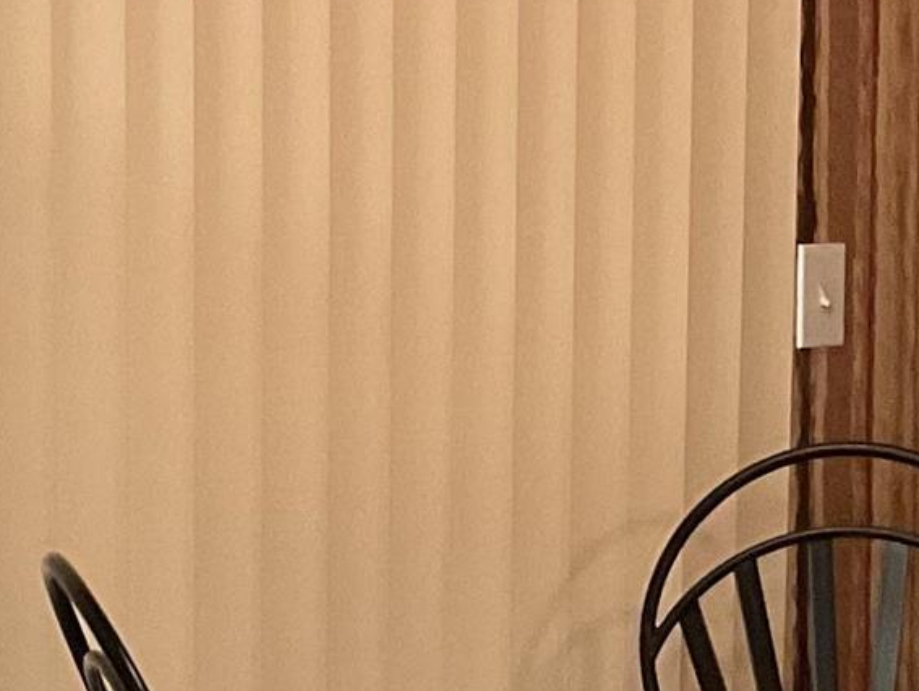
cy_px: 680
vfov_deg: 9.4
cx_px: 741
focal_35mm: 157
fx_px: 4171
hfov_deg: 12.5
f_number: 1.8
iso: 200
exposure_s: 1/60
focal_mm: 3
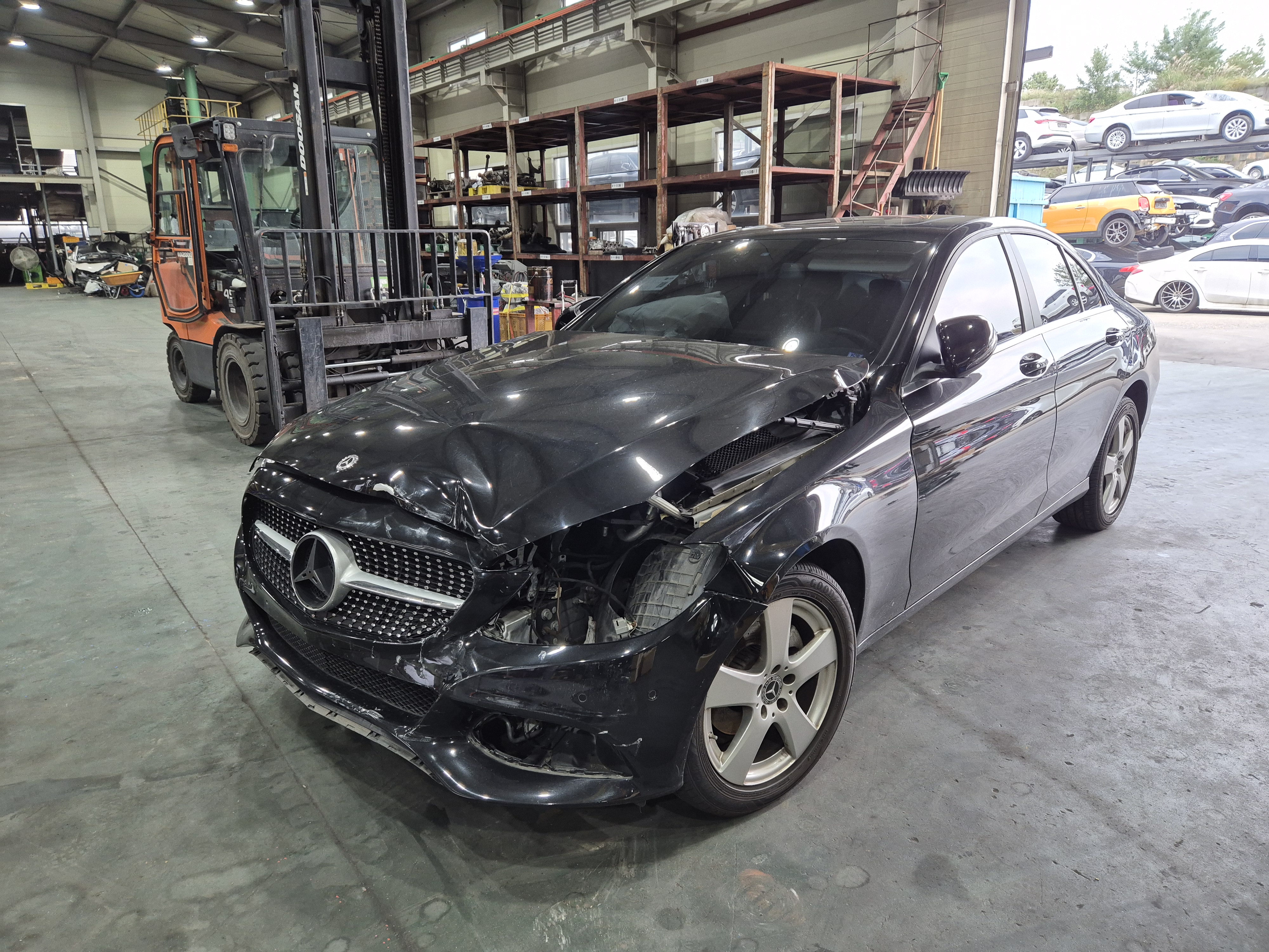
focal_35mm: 23
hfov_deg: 73.9
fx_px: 843
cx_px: 634
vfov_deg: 58.9
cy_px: 476
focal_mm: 5.4
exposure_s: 1/120
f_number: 1.8
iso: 200
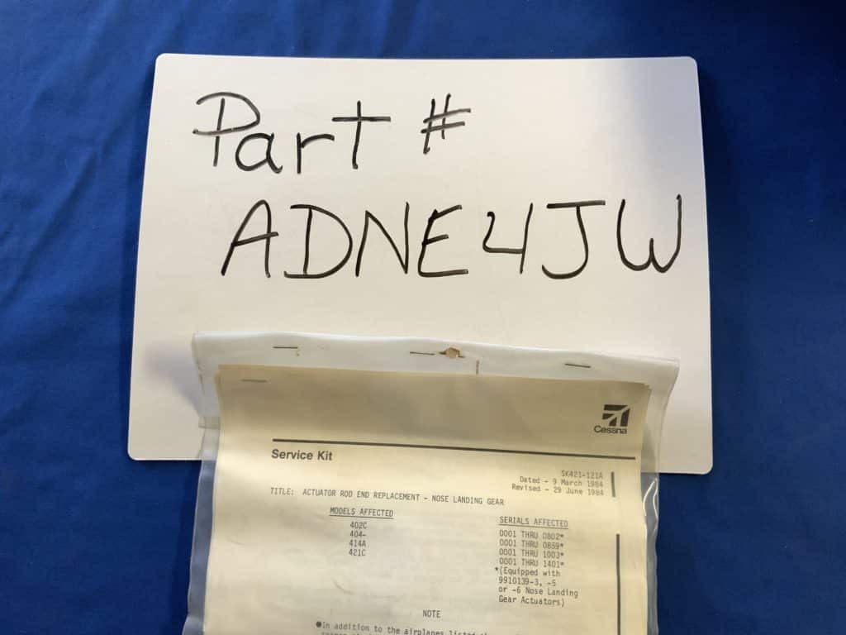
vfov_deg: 48.2
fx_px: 709
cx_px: 423
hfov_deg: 61.7
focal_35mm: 29
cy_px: 318
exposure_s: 1/60
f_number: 1.8
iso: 125
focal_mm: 3
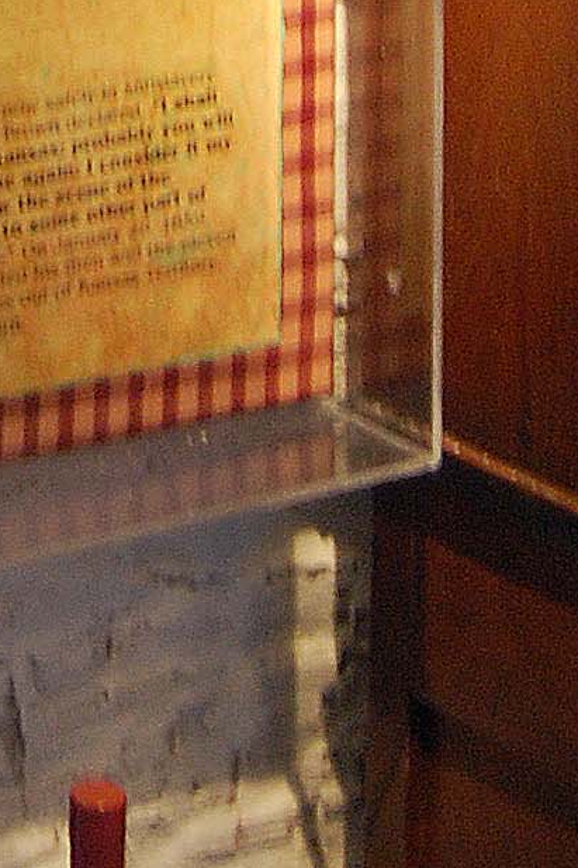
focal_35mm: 190
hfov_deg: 7.1
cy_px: -974
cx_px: -380
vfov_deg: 9.9
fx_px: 4578
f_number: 4
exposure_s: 1/25
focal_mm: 26
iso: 800
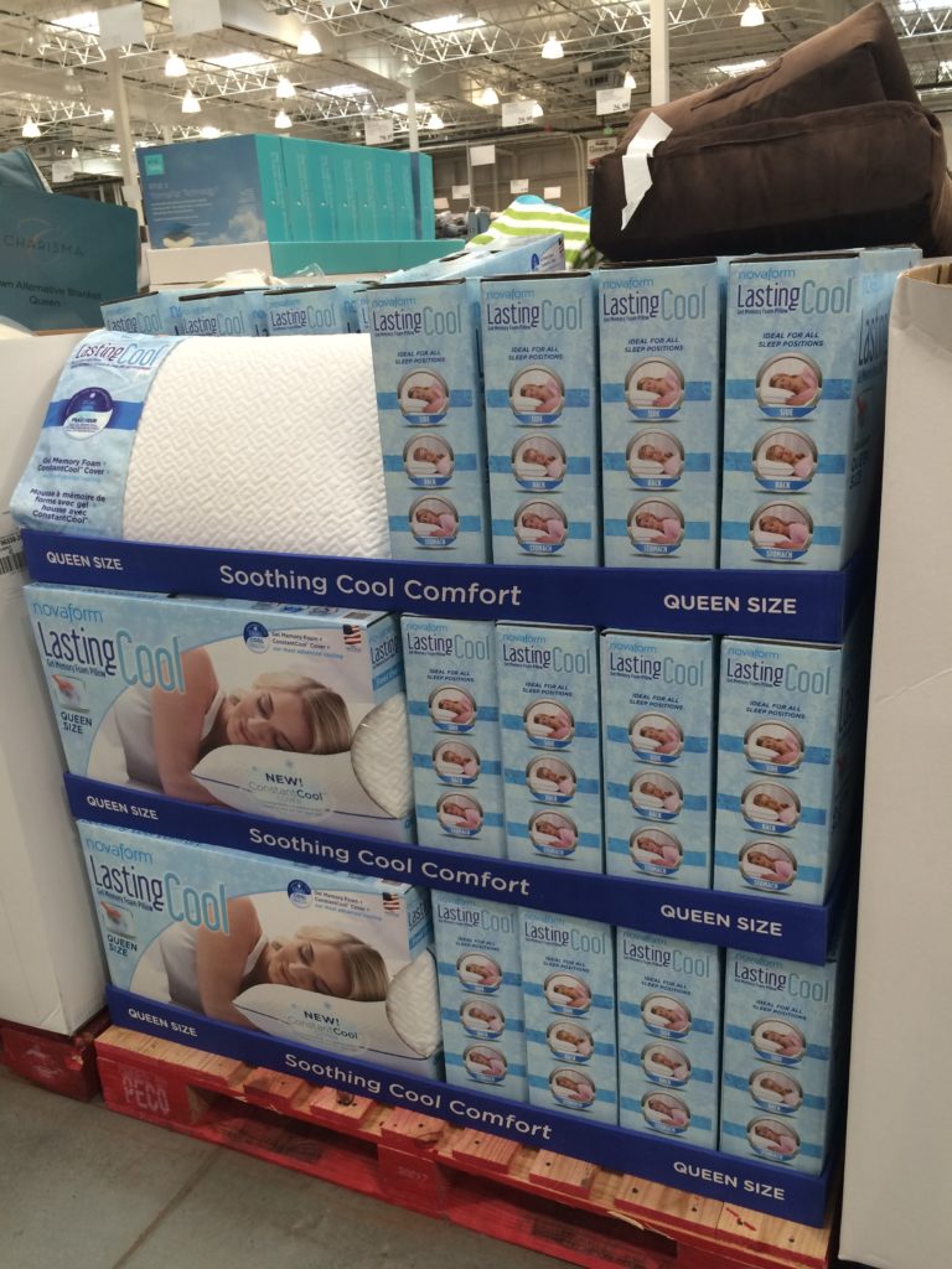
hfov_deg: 48.2
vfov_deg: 61.7
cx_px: 476
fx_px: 1063
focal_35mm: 29
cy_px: 634
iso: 40
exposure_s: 1/30
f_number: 2.2
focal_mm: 4.15
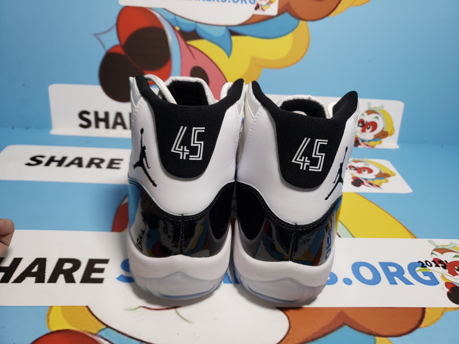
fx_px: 345
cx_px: 230
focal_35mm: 26
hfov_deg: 67.3
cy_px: 172
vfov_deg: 53.1
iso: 50
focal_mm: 4.3
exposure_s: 1/448
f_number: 1.5
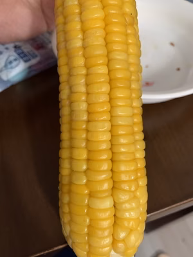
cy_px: 128
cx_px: 96
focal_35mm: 26
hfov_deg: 53.1
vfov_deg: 67.3
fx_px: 193
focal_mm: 4.25
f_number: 1.8
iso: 400
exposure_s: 1/31
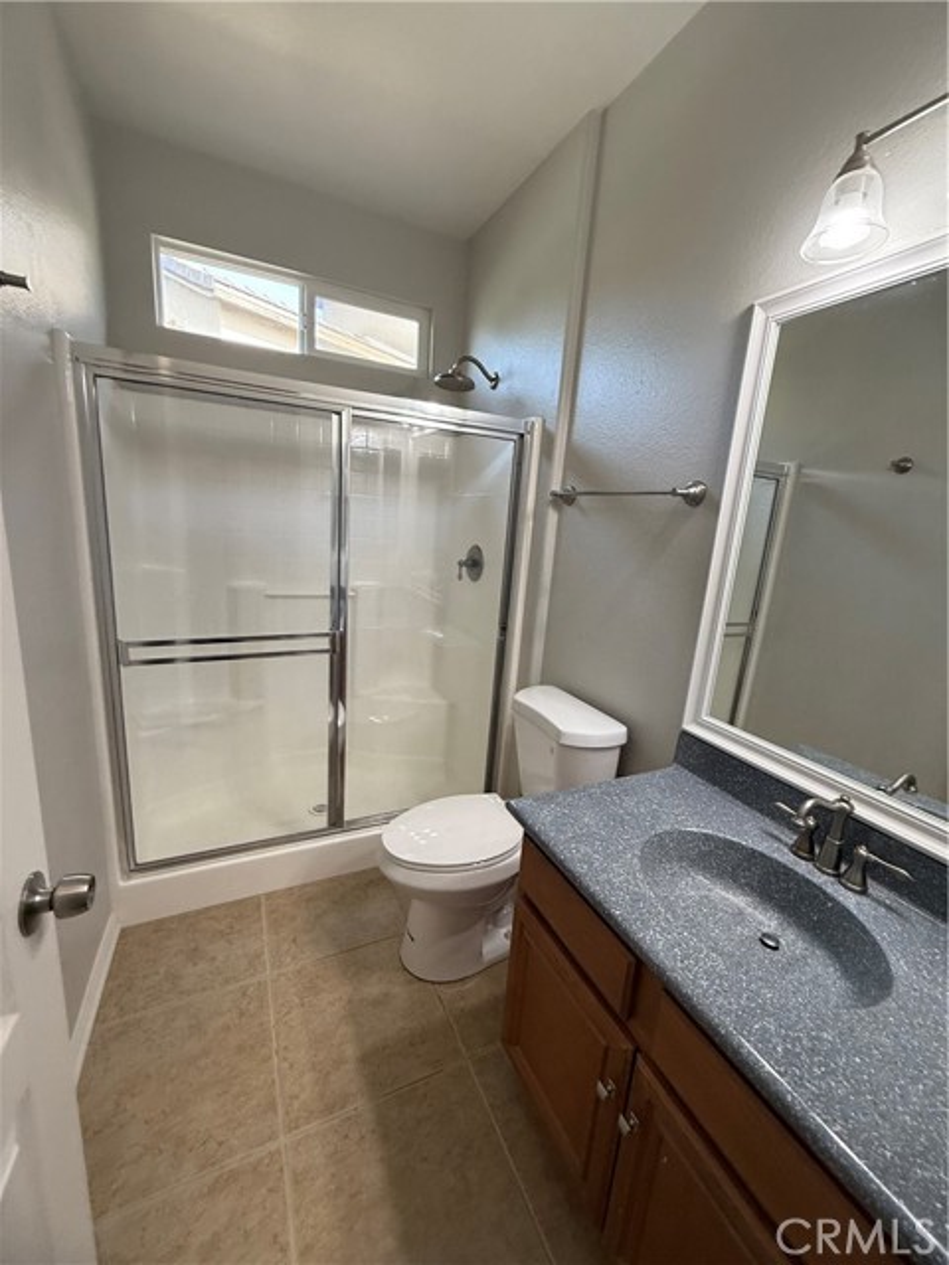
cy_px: 632
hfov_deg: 85.7
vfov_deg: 102.1
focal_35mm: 14
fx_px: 512
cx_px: 474
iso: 160
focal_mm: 2.22
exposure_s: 1/120
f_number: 2.2
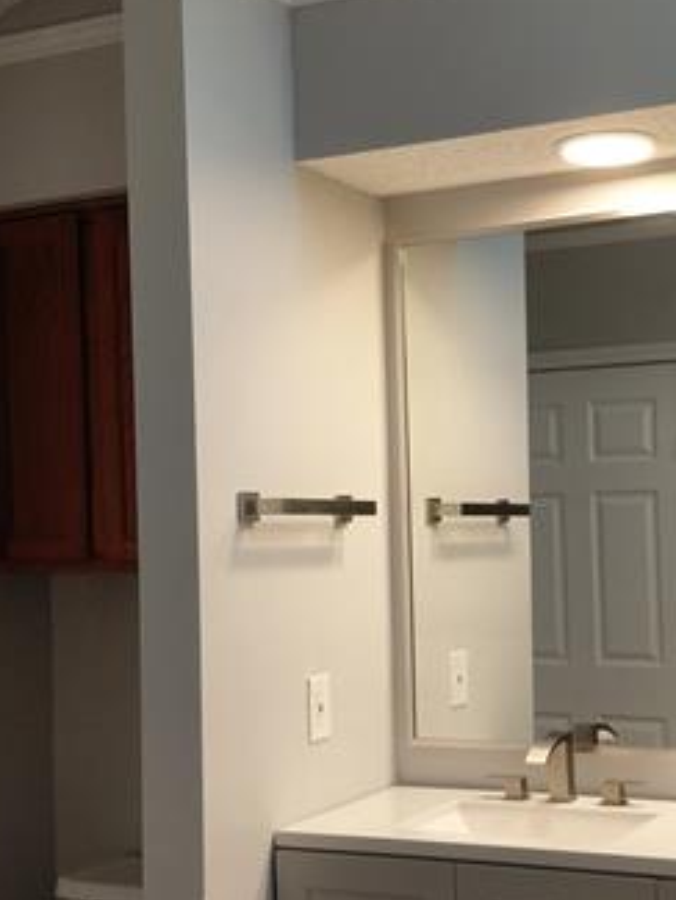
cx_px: 457
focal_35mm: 59
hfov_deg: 24.7
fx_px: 1535
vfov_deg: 32.6
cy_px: 557
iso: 125
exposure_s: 1/120
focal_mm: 4.69
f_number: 1.8
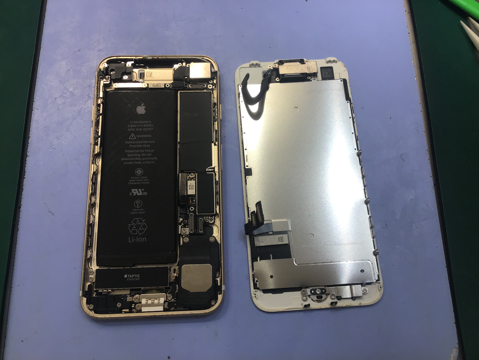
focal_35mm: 31
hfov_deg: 58.4
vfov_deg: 45.4
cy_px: 180
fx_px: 429
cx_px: 240
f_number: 2.4
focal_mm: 3.3
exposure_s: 1/60
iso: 32
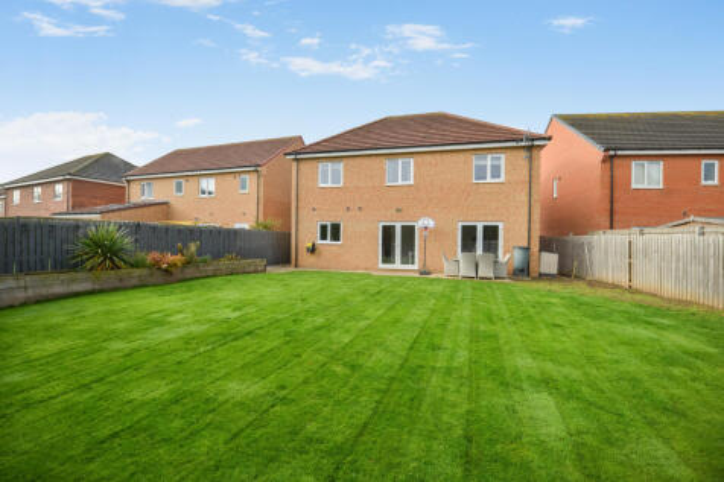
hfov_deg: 100.4
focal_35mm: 15
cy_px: 241
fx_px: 302
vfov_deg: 77.3
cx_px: 362
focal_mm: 15
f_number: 8
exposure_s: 1/200
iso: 100
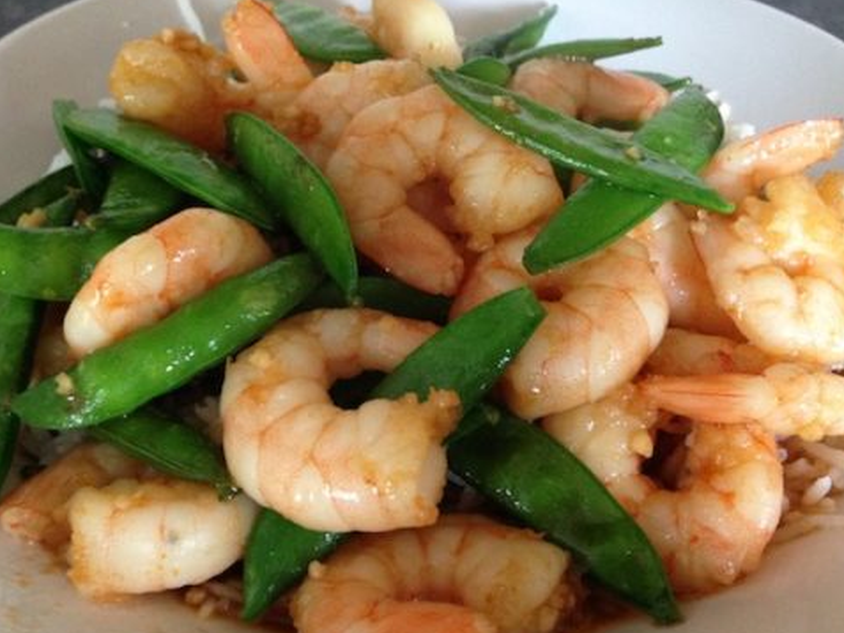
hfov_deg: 40.4
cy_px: 345
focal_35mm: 47
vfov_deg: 30.9
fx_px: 1146
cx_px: 414
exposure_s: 1/20
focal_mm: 4.13
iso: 320
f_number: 2.4
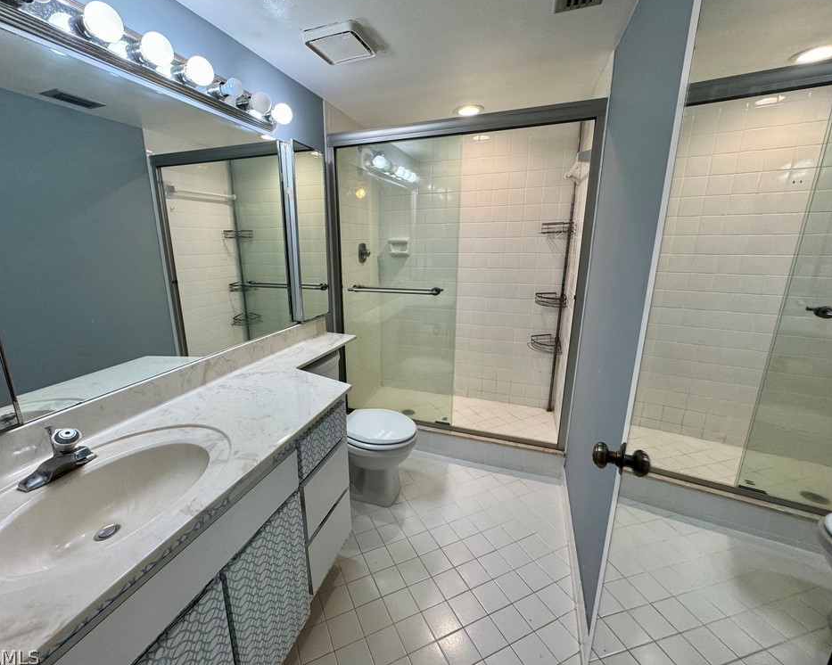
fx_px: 369
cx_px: 384
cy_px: 330
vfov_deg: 84.0
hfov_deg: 96.6
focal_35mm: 15
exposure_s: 1/120
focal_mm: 2.22
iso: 160
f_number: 2.2
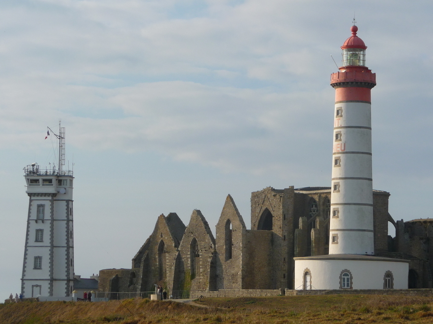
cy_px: 162
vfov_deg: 10.5
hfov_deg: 14.0
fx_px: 1764
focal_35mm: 141
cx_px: 216
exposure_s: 1/800
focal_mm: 24.1
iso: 100
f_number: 4.8
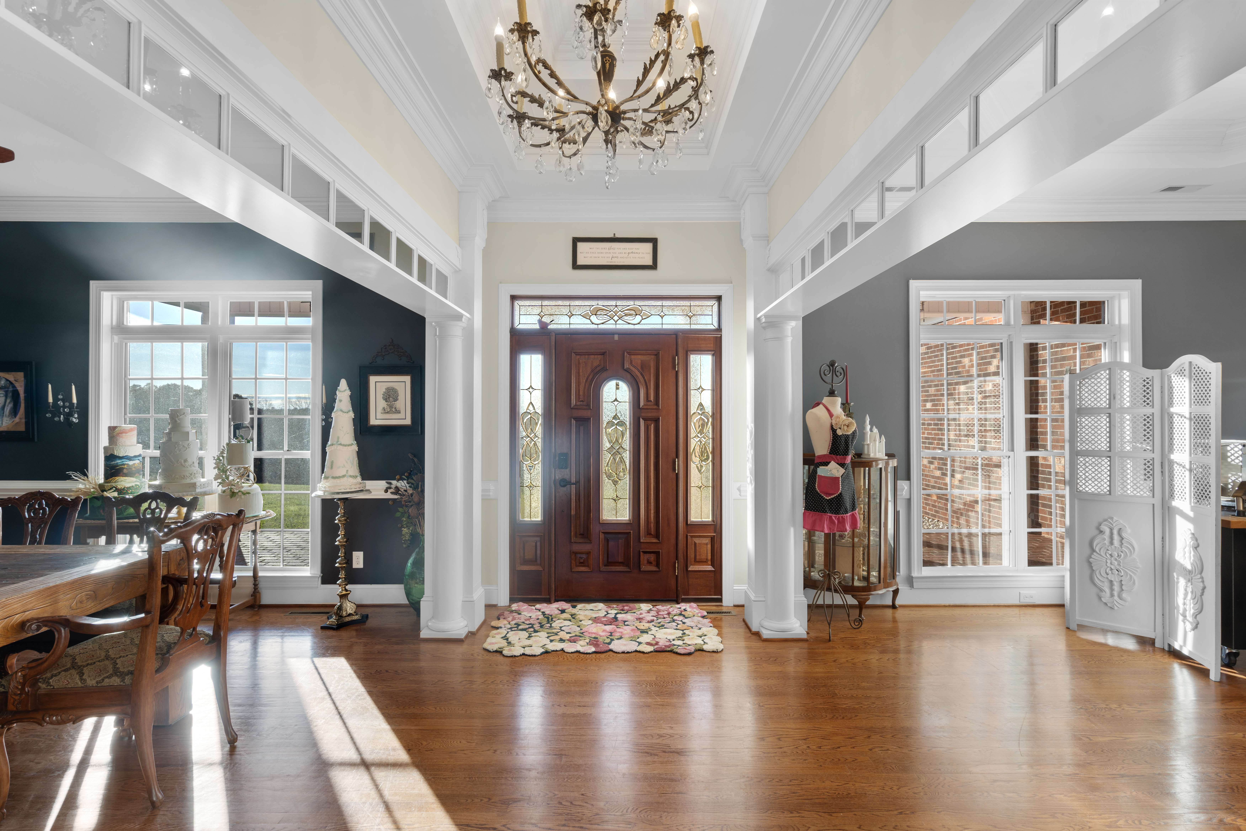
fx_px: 554
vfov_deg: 73.7
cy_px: 416
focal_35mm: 16
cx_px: 623
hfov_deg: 96.7
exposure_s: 1/2.5
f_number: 8
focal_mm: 16
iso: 100
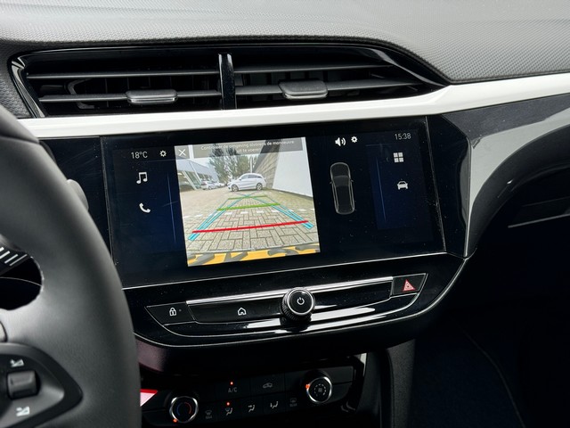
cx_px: 285
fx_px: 790
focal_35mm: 48
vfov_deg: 30.3
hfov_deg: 39.7
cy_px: 214
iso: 100
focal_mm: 6.76
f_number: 1.78
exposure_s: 1/113
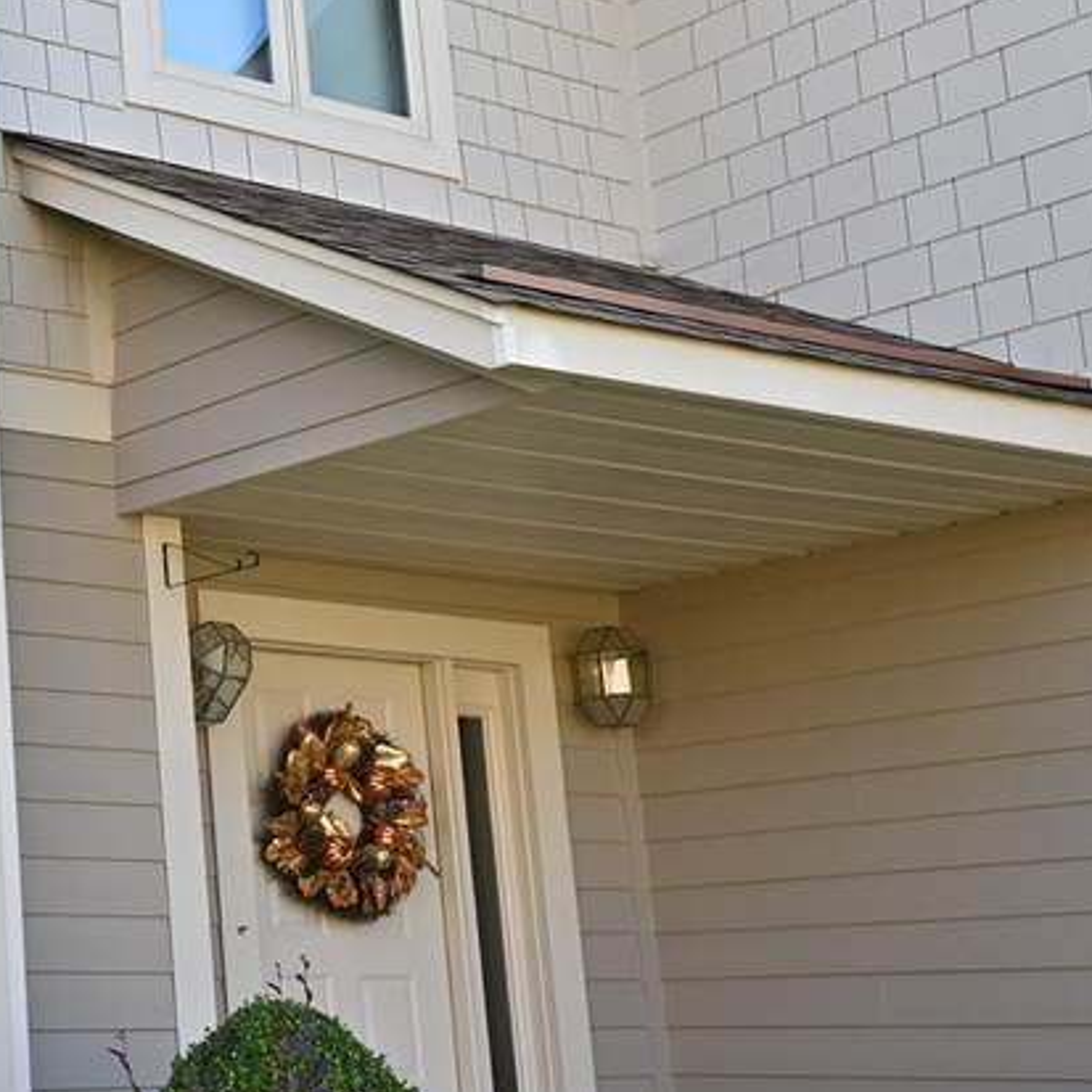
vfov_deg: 29.5
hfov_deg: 24.7
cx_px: -418
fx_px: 2070
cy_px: 524
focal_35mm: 58
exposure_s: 1/250
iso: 200
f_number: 5.6
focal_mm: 22
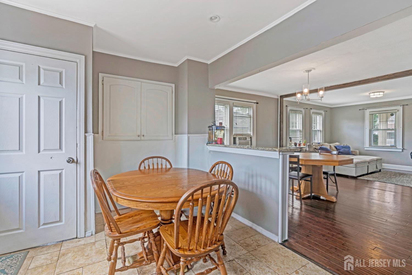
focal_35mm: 16
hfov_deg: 96.8
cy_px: 138
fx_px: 183
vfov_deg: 73.7
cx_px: 206
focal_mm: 16
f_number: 5.6
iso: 100
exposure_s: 1/200
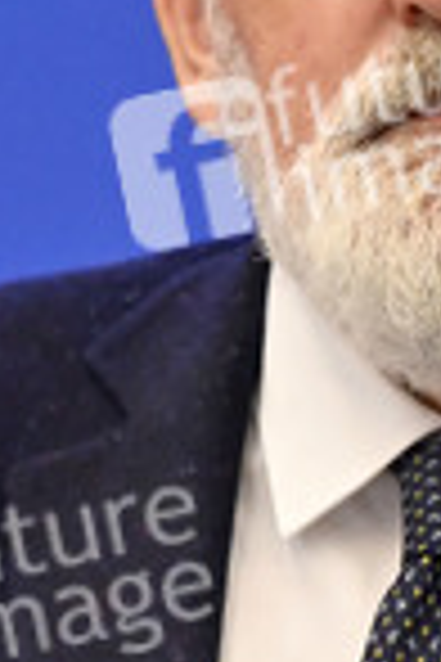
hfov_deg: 3.1
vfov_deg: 4.6
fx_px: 8250
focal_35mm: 449
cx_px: 472
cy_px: 369
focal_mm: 165
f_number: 2.8
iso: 5000
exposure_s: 1/1000
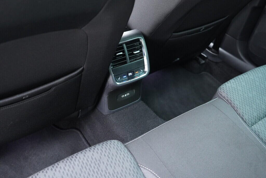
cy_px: 89
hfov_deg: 53.1
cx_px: 133
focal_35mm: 36
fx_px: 266
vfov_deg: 36.9
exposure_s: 1/40
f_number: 2.8
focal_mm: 24
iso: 2500
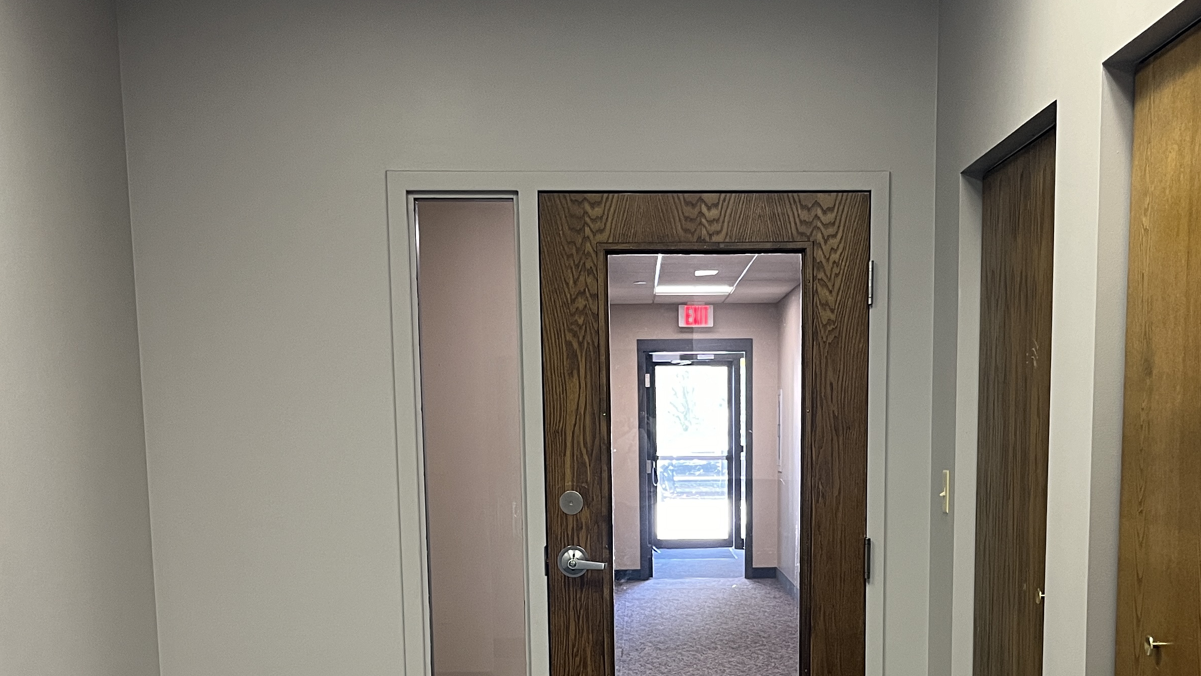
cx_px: 700
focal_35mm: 48
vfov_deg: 24.0
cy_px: 654
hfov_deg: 42.8
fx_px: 1529
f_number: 1.6
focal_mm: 5.1
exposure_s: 1/60
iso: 160
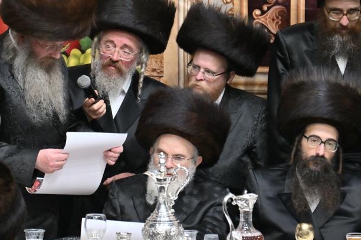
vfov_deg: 2.7
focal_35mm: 502
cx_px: 86
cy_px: 116
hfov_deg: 4.1
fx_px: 5034
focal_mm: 200
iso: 1000
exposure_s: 1/400
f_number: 2.8
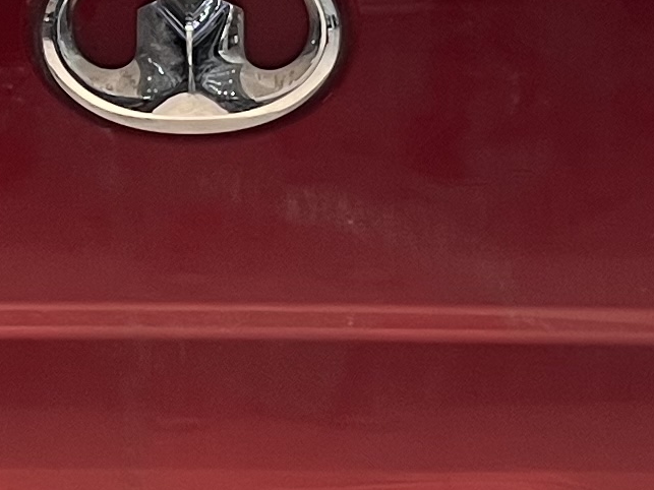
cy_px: 22
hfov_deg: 12.1
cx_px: 188
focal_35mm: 163
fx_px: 3079
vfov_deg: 9.1
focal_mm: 5.7
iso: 200
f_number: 1.5
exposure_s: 1/50
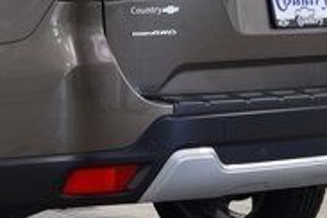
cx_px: -93
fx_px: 1998
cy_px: 6
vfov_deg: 6.2
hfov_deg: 9.2
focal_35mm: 220
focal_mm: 42
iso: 400
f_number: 6.3
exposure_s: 1/15
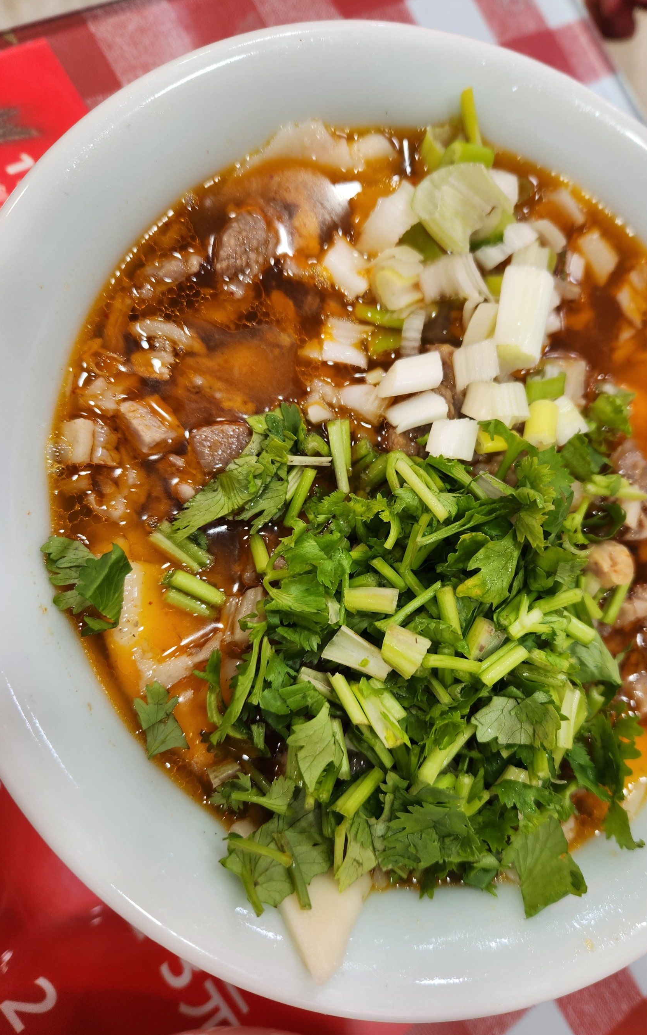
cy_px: 514
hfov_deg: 48.9
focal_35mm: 25
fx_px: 705
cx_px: 397
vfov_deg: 72.5
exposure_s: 1/100
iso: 50
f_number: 1.8
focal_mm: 5.4
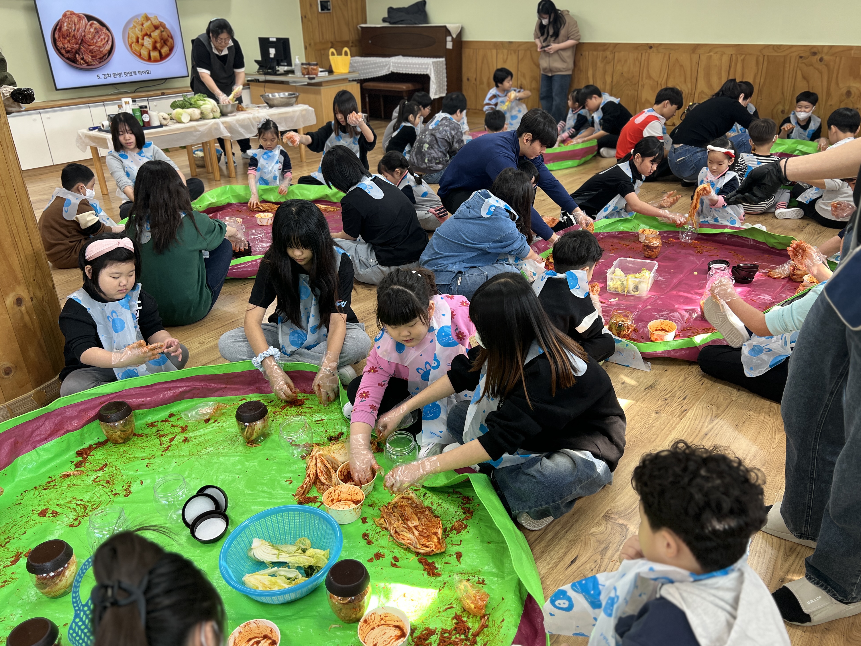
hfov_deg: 65.3
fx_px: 672
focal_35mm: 27
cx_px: 445
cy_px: 324
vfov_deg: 51.4
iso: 80
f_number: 1.5
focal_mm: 5.7
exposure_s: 1/120
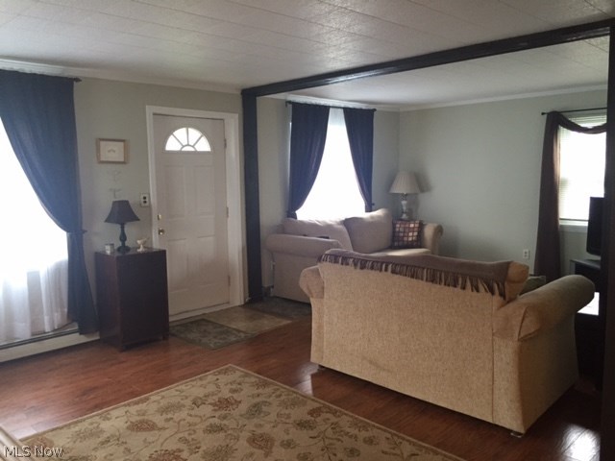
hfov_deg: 61.7
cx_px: 308
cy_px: 230
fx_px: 515
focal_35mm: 29
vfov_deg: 48.2
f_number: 2.2
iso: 125
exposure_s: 1/30
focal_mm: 4.15
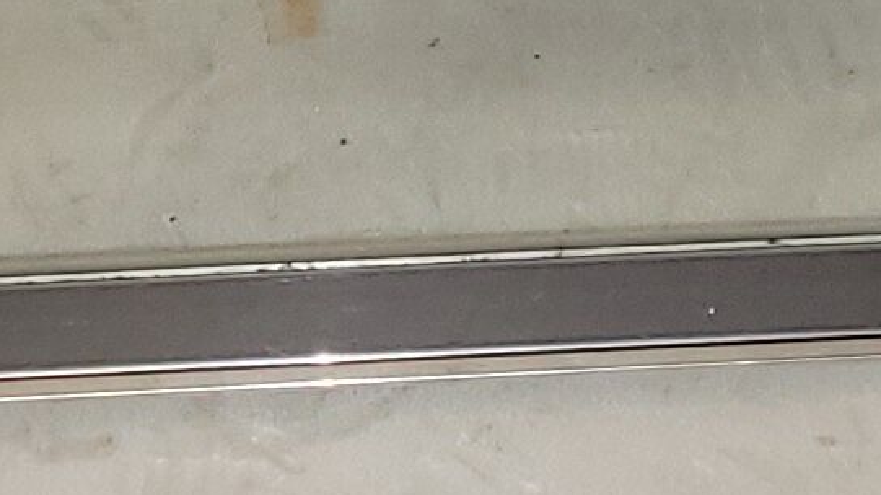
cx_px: 467
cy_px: -1280
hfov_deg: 10.2
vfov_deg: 5.2
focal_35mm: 211
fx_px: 4928
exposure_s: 1/50
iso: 100
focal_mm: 5.4
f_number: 1.8
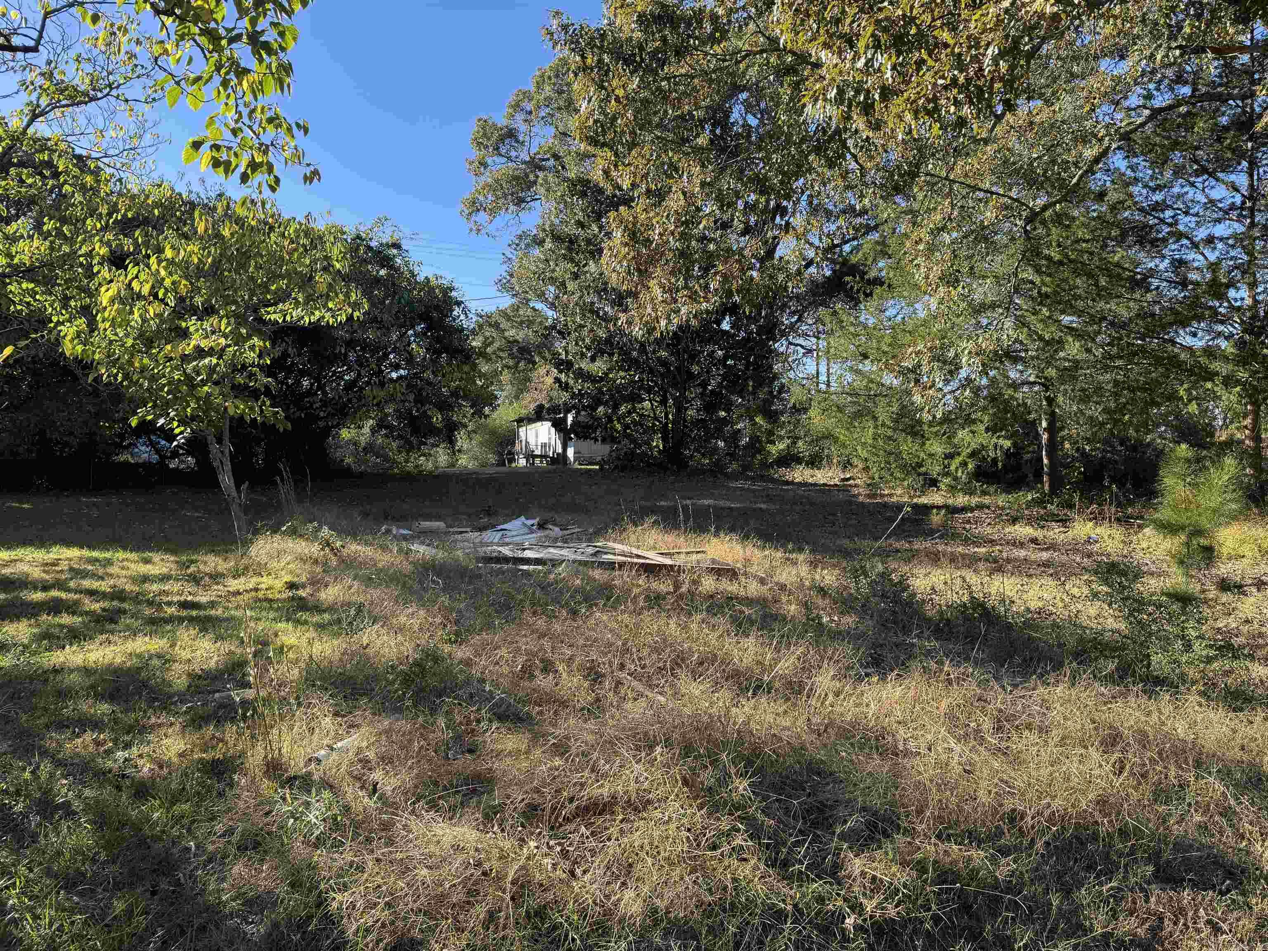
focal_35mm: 24
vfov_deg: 56.8
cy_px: 476
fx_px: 879
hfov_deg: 71.6
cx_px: 634
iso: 80
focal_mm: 6.76
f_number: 1.78
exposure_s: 1/812
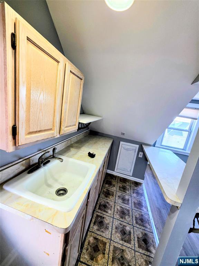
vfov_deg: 106.2
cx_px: 100
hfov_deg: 89.9
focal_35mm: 13
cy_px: 133
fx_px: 100
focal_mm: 2.2
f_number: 1.9
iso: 80
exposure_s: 1/120
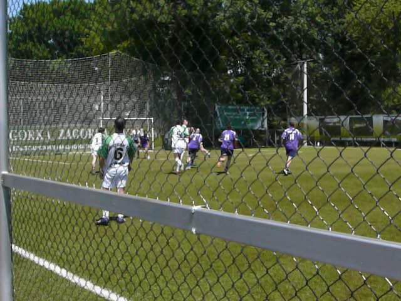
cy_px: 150
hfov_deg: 42.1
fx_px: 521
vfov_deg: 32.2
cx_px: 200
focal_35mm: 45
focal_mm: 6.7
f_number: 5.6
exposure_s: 1/2500
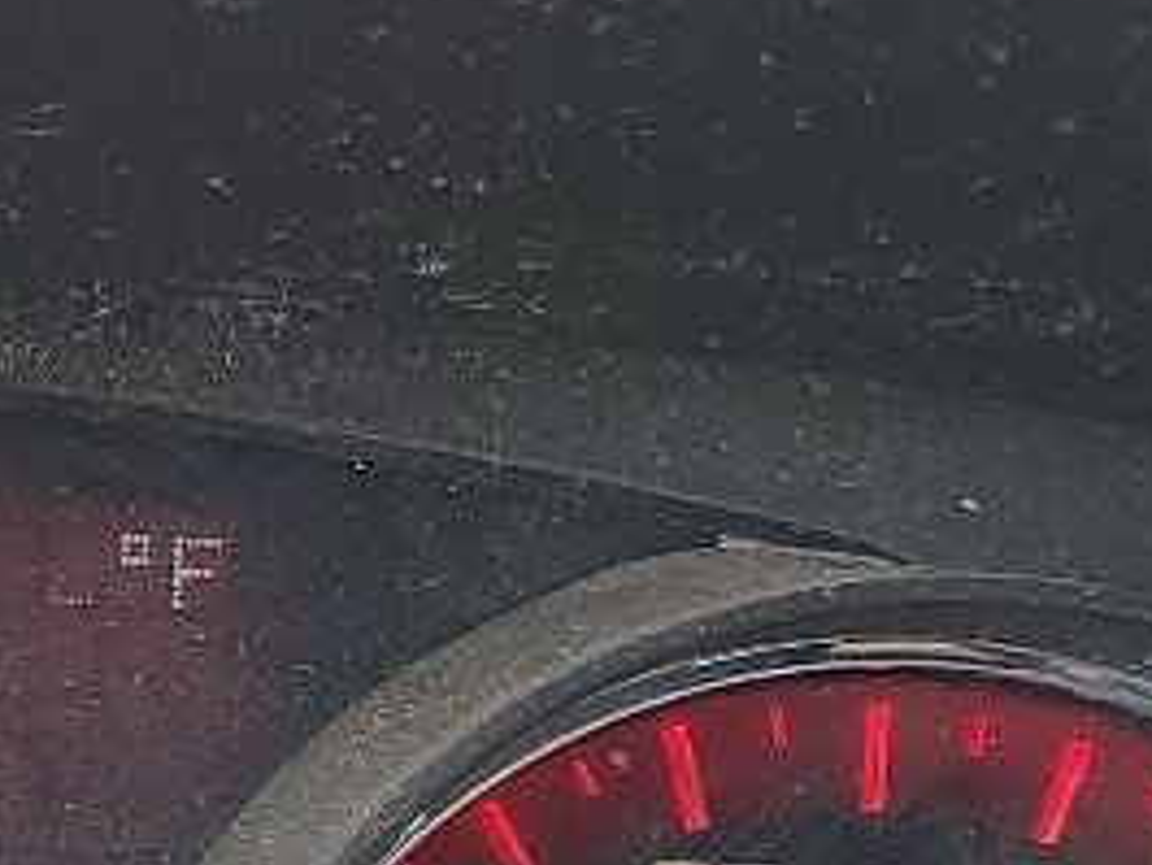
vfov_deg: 9.3
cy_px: 1043
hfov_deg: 12.2
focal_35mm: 157
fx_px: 5227
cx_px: -387
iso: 50
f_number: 1.5
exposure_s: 1/238
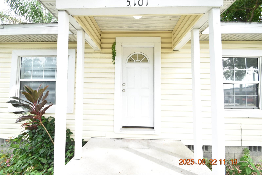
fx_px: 109
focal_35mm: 15
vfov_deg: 77.3
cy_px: 88
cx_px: 131
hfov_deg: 100.4
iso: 400
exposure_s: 1/180
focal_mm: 10
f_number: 6.7
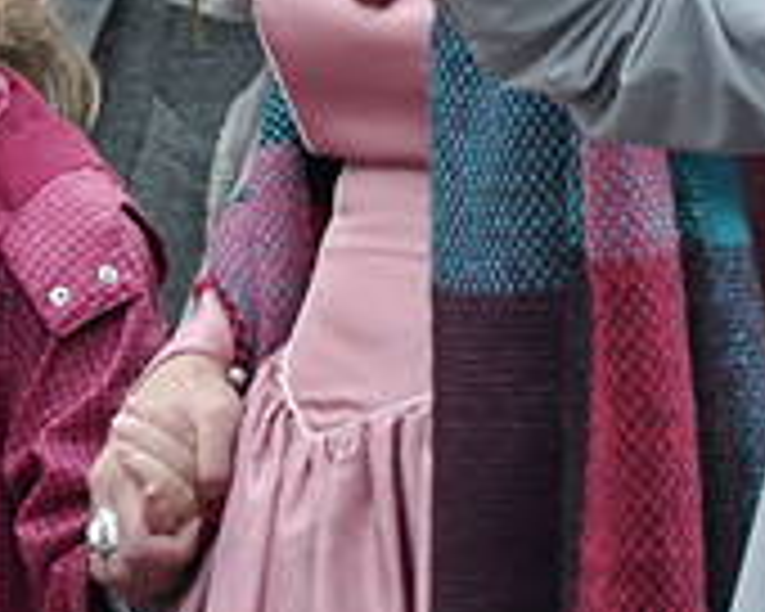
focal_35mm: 737
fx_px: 16694
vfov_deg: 2.1
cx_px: 374
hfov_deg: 2.6
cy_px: -173
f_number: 6.3
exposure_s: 1/1000
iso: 1250
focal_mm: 105
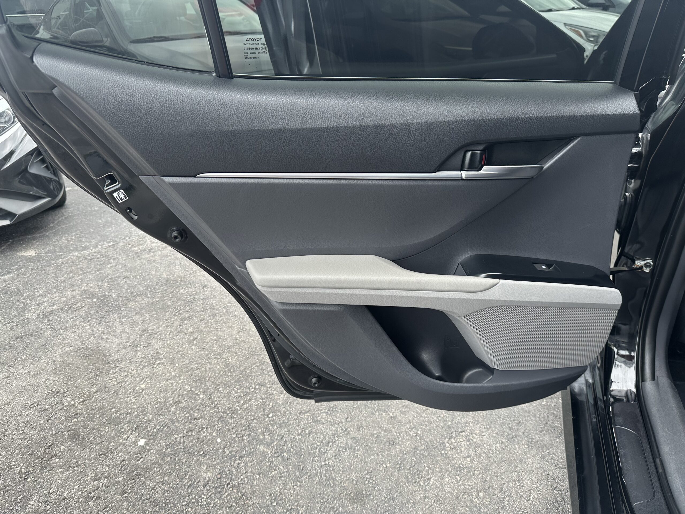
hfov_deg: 71.6
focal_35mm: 24
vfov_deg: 56.8
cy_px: 257
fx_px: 475
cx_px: 342
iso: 80
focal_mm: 6.86
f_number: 1.78
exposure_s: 1/306
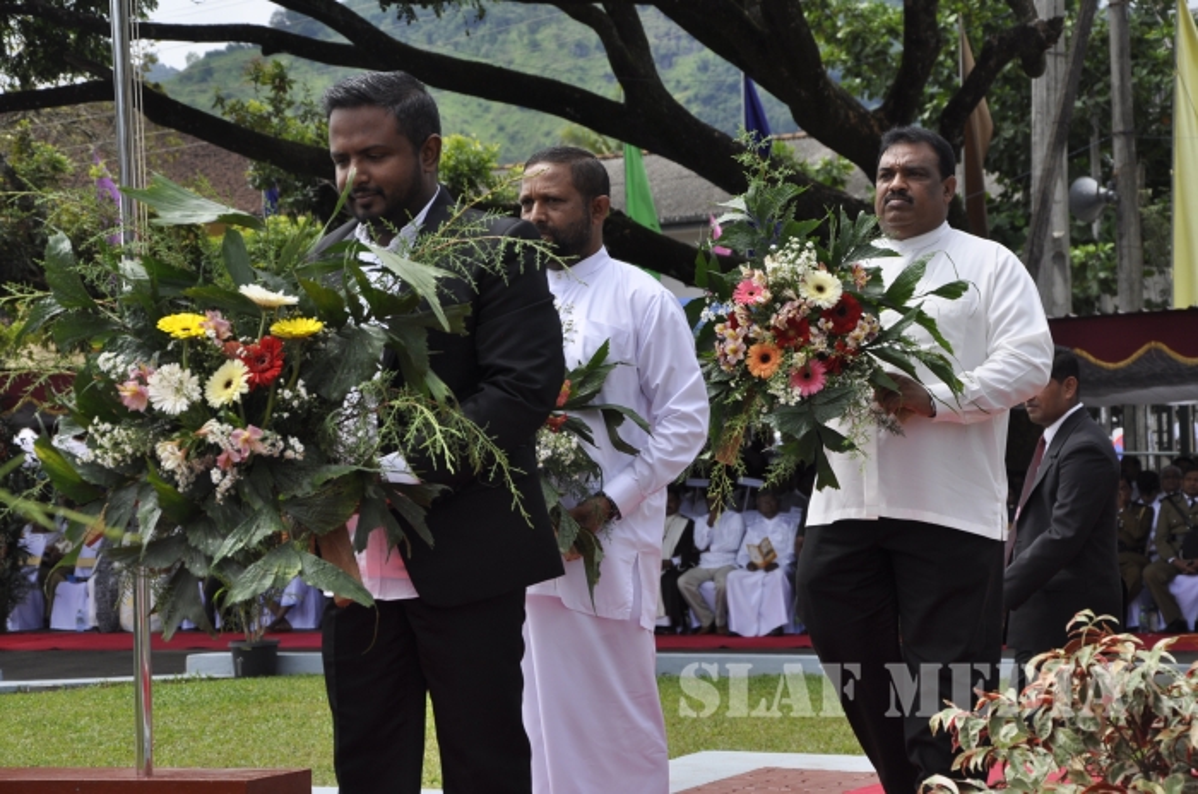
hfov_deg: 21.9
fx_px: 3089
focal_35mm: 93
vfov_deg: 14.6
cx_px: 599
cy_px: 397
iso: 250
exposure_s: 1/500
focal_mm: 62
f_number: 8
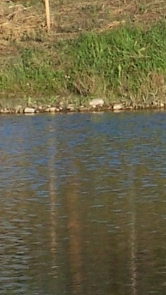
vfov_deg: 3.6
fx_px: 4684
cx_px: 582
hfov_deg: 2.0
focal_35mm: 599
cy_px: -57
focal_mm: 17.5
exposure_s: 1/750
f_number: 4.5
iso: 80
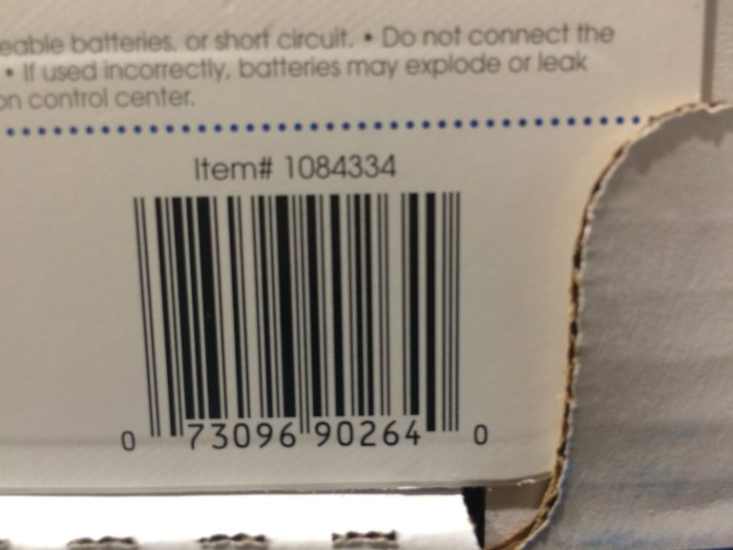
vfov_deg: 48.2
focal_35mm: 29
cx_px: 366
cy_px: 275
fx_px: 614
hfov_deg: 61.7
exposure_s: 1/30
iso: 125
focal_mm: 4.15
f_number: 2.2
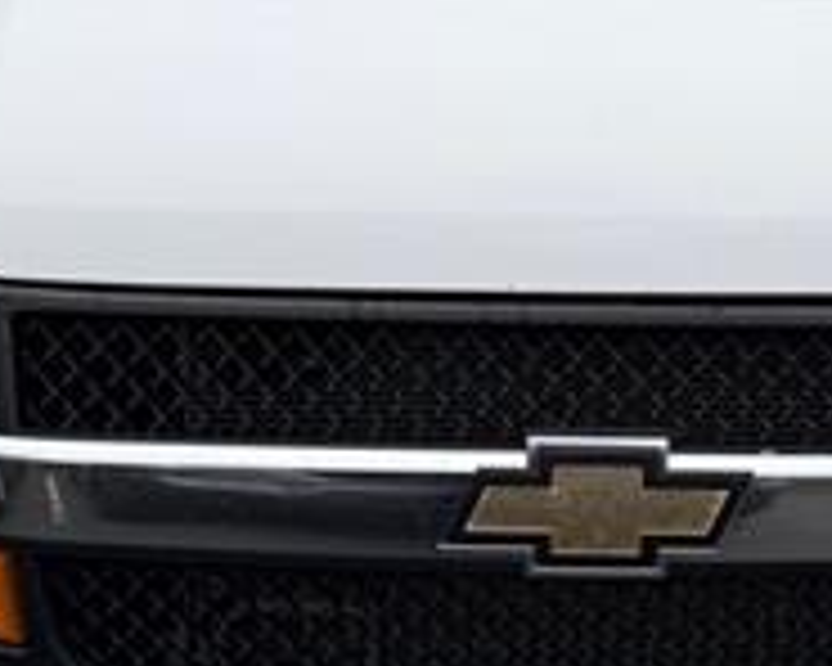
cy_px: 140
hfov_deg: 23.4
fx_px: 1995
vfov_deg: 18.8
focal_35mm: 81
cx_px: 580
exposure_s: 1/1075
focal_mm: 6.76
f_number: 1.78
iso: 80
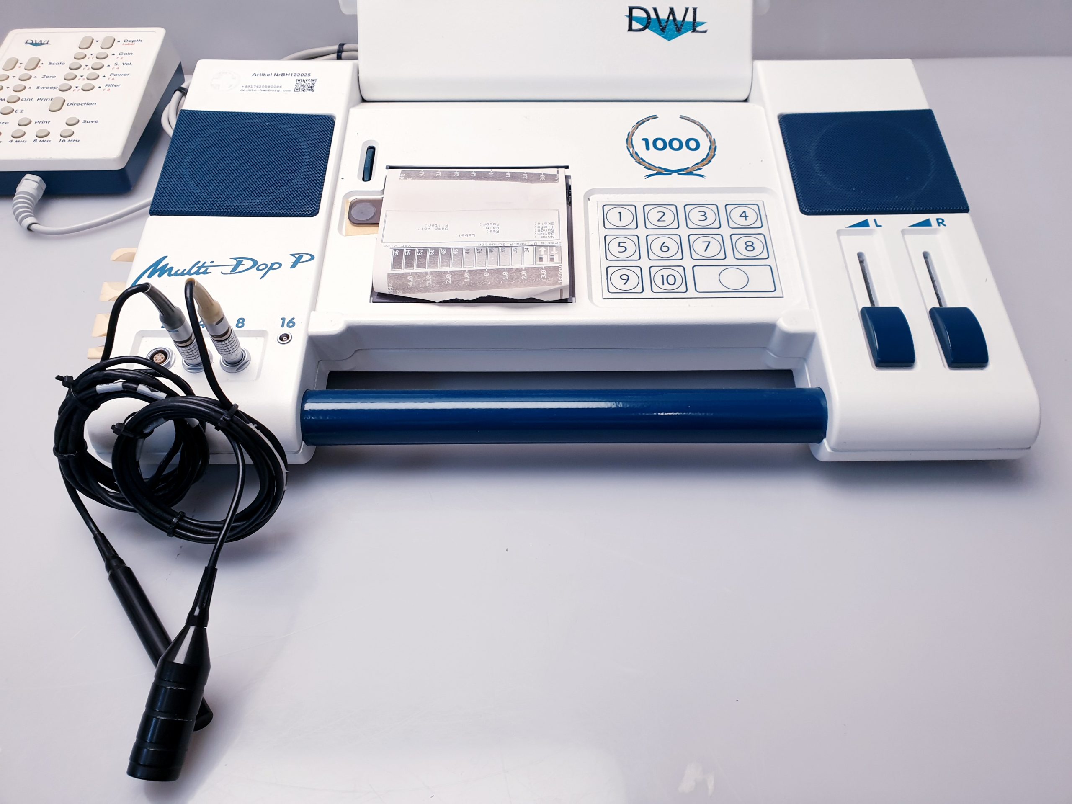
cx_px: 536
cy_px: 402
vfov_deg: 53.1
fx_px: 805
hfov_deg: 67.3
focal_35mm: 26
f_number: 2.4
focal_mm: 4.3
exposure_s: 1/100
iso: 100
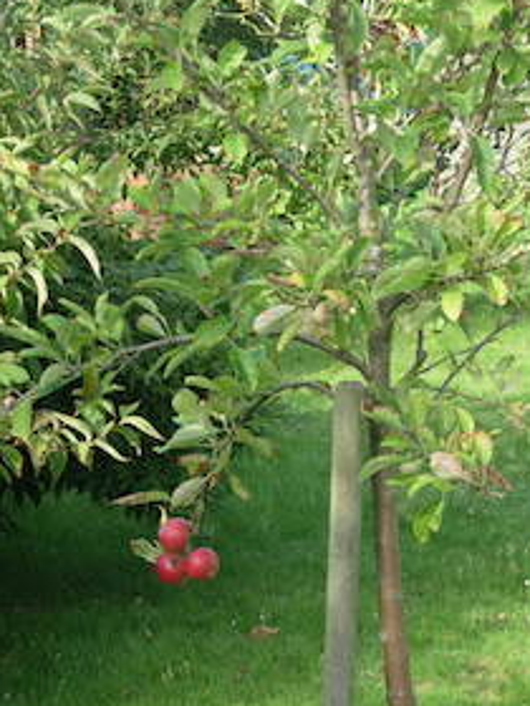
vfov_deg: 15.5
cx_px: 336
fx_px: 2593
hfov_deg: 11.7
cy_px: 391
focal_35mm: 127
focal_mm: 18.6
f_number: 4.3
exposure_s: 1/114
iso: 50
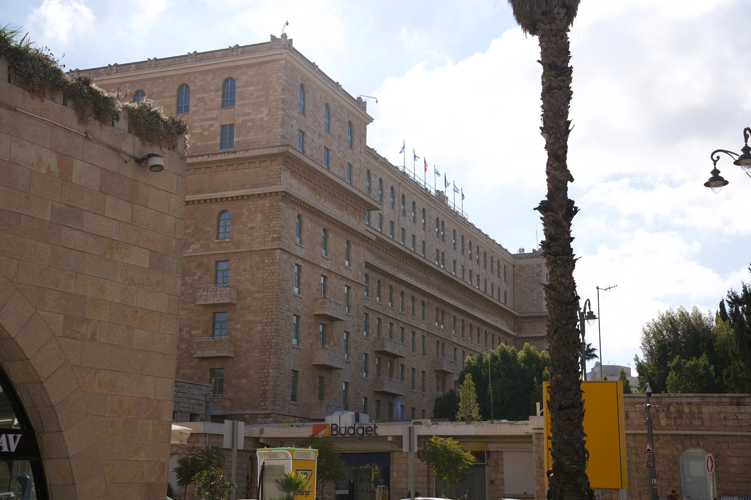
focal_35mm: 51
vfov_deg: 26.5
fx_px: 1064
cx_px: 376
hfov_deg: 38.9
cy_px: 250
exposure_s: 1/1000
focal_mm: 51
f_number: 4.5
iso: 100
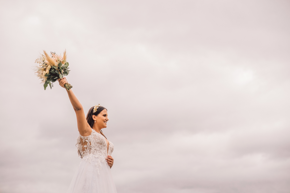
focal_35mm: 83
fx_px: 669
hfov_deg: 24.5
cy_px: 96
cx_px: 145
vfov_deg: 16.5
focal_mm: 55
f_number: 2.8
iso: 200
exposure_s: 1/1250
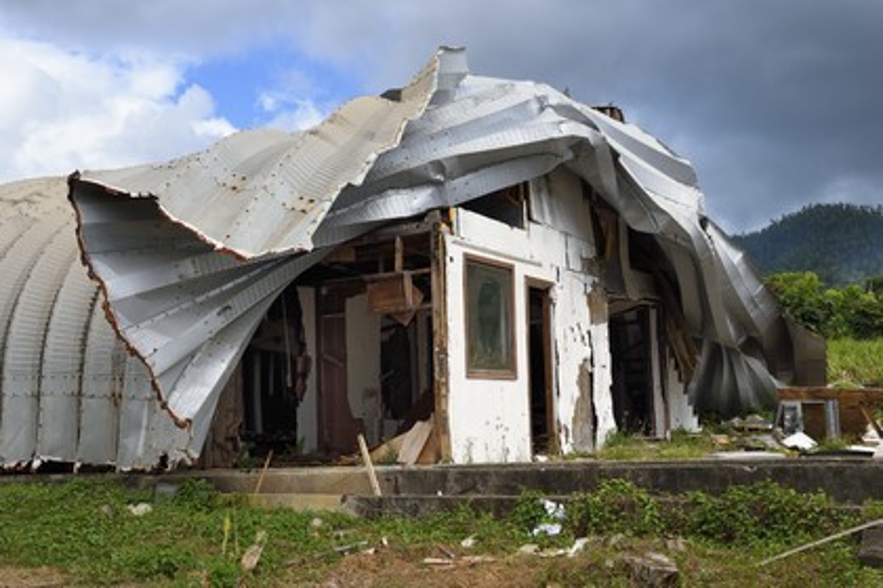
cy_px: 294
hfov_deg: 43.6
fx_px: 1104
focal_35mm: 45
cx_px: 442
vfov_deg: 29.9
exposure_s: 1/250
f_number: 11
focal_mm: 45
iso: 200
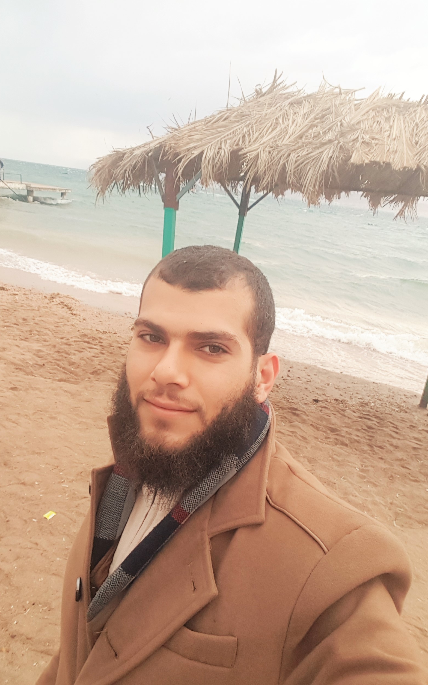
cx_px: 192
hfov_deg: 52.9
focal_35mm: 23
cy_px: 340
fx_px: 429
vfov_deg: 77.2
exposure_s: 1/405
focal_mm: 2.1
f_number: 1.7
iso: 50
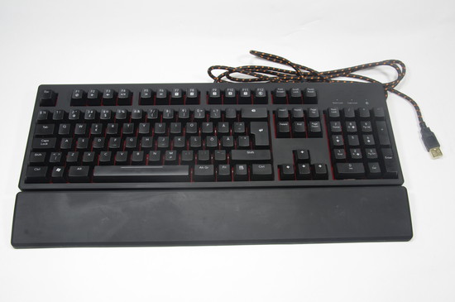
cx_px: 228
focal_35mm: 39
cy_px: 151
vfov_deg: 34.1
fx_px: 492
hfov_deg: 49.6
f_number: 8
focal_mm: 26
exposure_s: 1/15
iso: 200
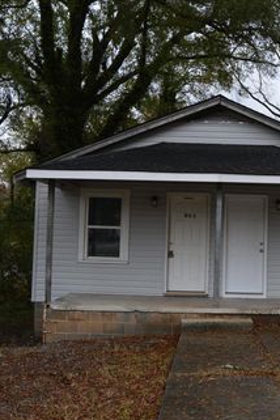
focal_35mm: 42
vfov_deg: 46.4
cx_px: 221
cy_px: 216
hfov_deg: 31.1
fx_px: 490
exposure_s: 1/160
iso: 100
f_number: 6.3
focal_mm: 18
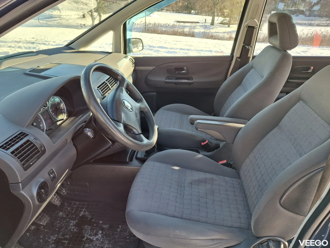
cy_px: 124
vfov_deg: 54.9
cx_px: 165
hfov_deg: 69.4
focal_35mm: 25
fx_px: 238
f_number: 1.8
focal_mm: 4.69
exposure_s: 1/125
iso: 32
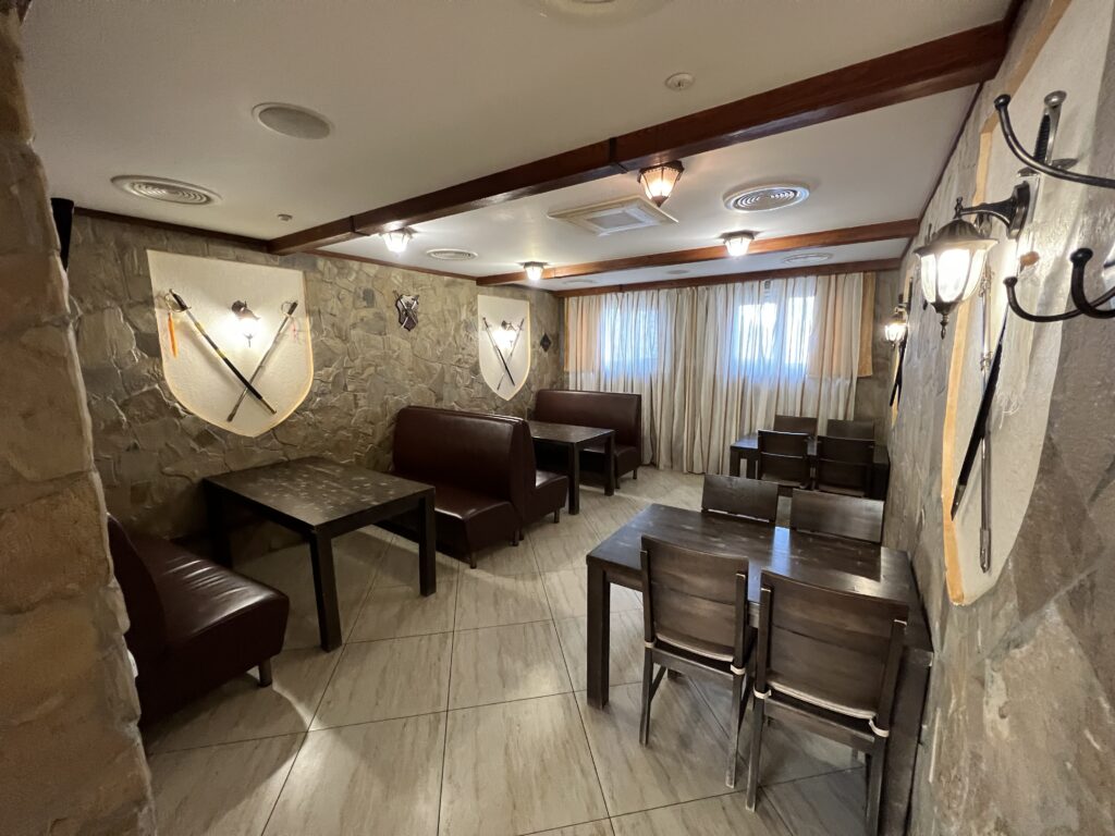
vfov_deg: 89.9
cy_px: 418
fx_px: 419
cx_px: 558
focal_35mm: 13
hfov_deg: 106.2
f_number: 1.8
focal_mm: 1.57
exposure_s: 1/50
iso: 500
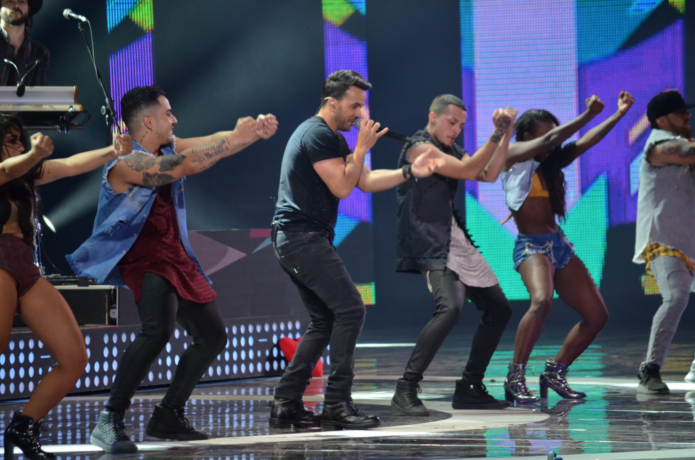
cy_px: 230
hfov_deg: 7.6
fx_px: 5201
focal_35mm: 270
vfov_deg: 5.1
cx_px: 348
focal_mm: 180
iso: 800
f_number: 5.6
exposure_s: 1/125
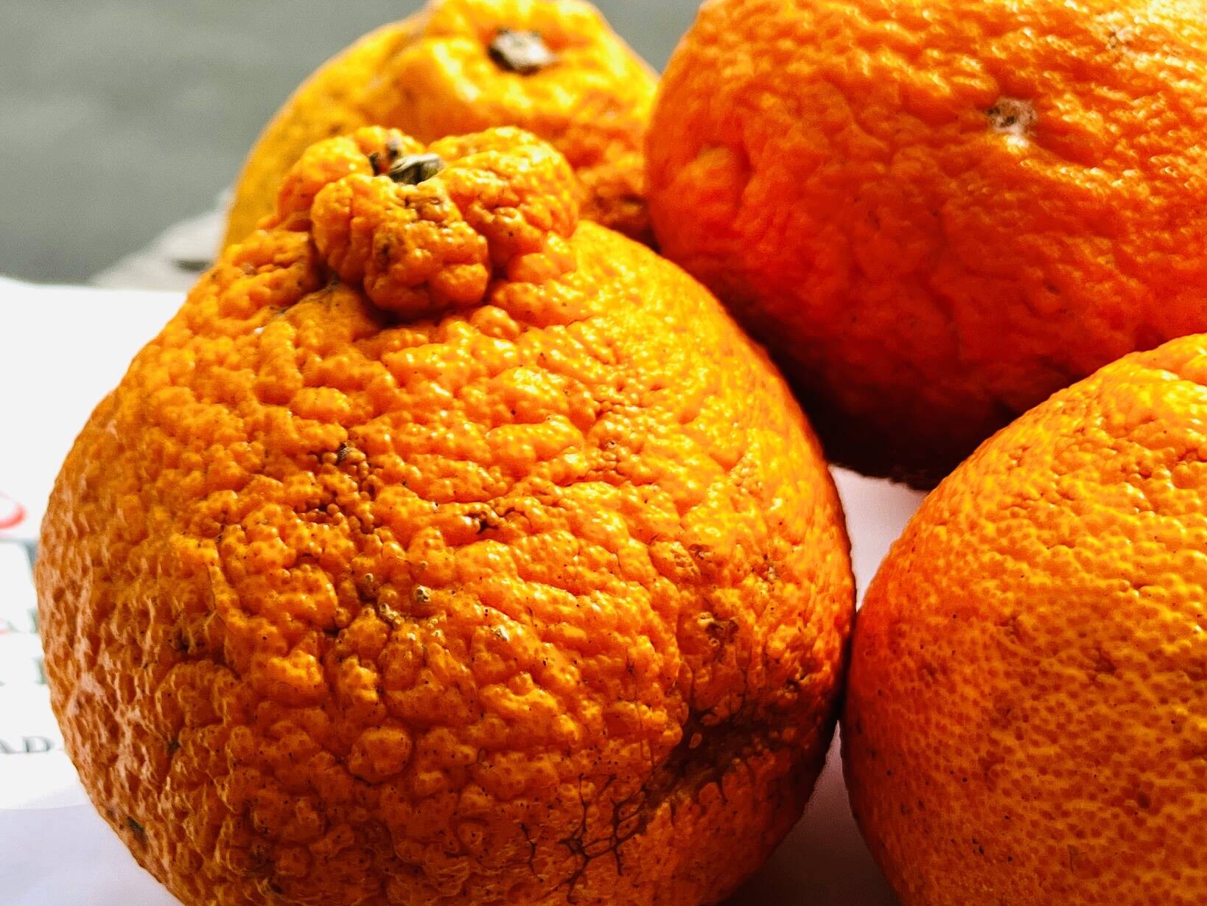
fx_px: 2232
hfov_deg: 29.9
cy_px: -24
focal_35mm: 64
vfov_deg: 22.0
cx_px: 336
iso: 50
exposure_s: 1/3165
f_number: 1.5
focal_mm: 5.7
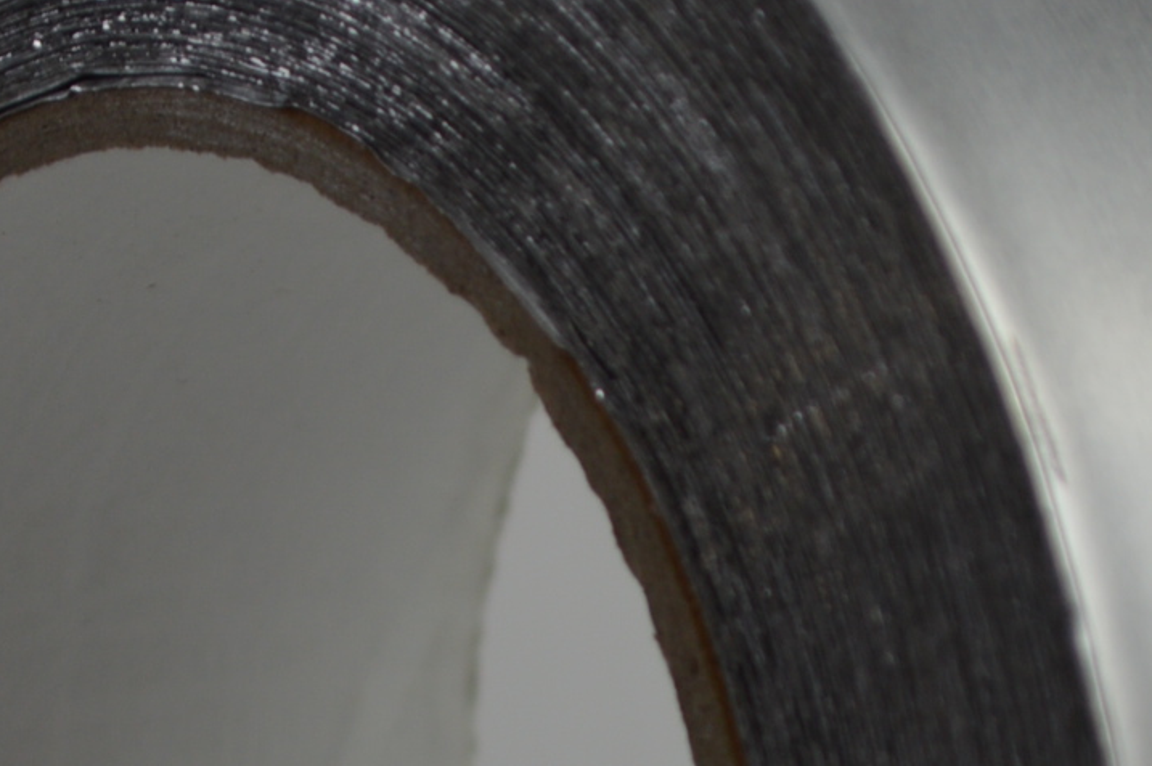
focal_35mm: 346
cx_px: 506
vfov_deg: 4.0
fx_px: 11067
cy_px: 1023
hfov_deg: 6.0
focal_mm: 55
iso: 100
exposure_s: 1/80
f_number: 5.6
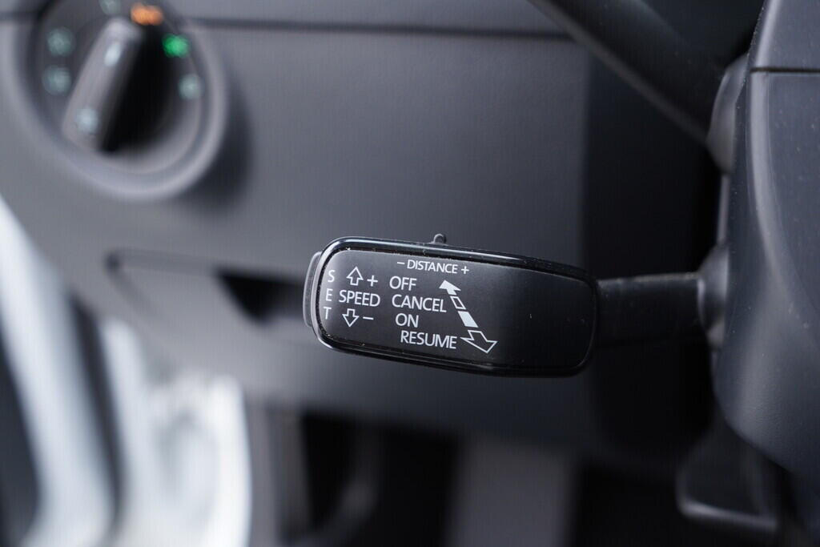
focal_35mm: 36
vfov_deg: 36.9
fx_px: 820
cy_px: 274
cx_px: 410
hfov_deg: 53.1
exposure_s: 1/40
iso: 320
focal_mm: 24
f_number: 2.8
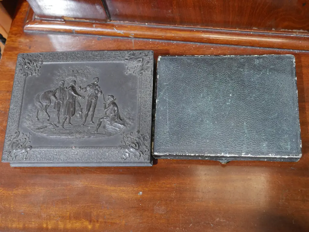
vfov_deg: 30.3
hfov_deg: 39.6
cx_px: 154
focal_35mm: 48
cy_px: 116
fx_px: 429
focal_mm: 24
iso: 2500
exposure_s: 1/60
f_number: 5.2
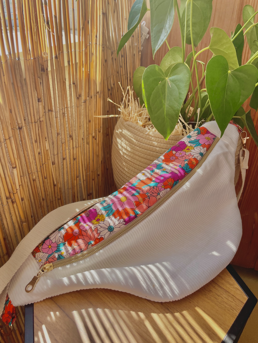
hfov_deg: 53.1
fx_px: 258
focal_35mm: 26
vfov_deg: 67.3
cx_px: 129
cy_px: 172
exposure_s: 1/619
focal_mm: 4.2
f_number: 1.6
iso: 32
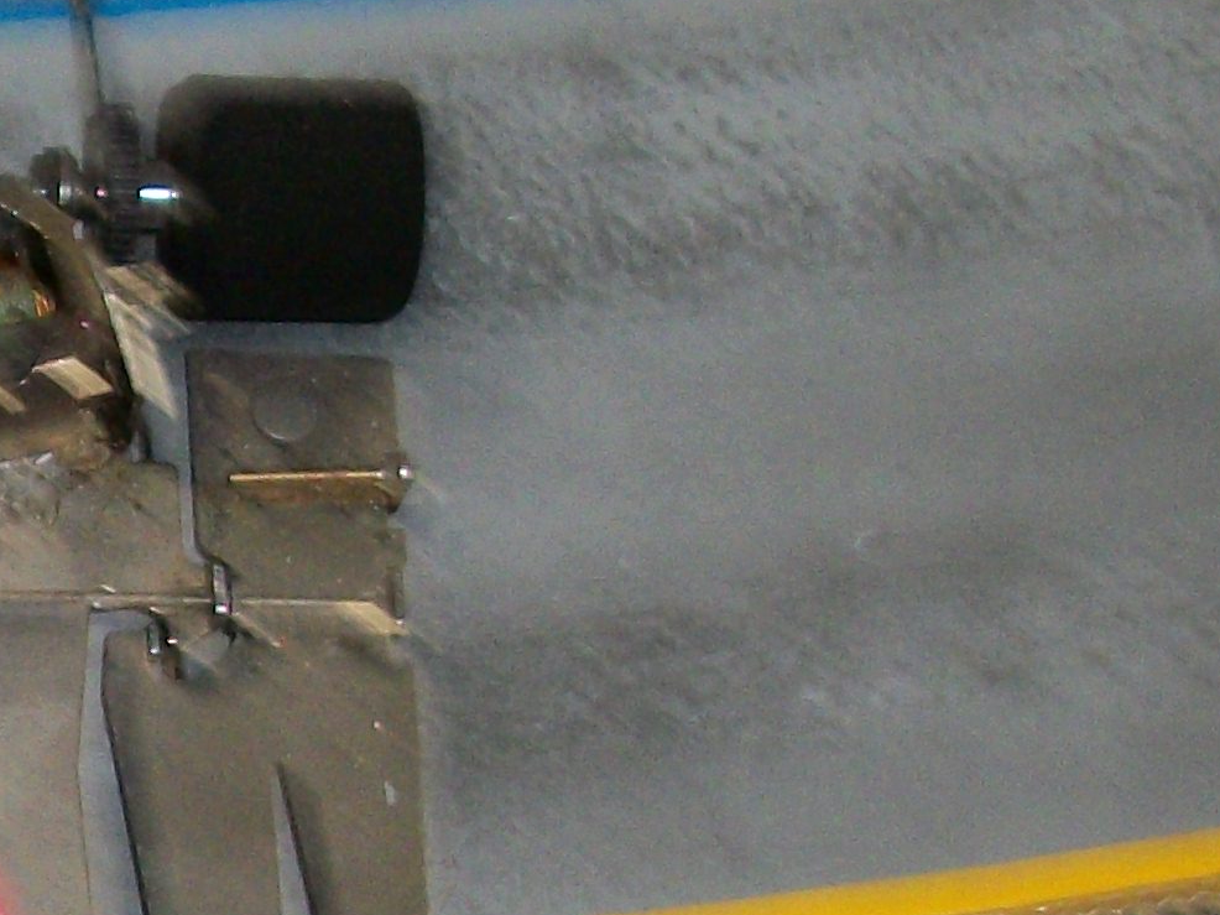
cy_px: 988
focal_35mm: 142
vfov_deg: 10.3
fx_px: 5003
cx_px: -663
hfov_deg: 13.1
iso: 160
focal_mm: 6.3
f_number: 3.1
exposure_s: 1/30
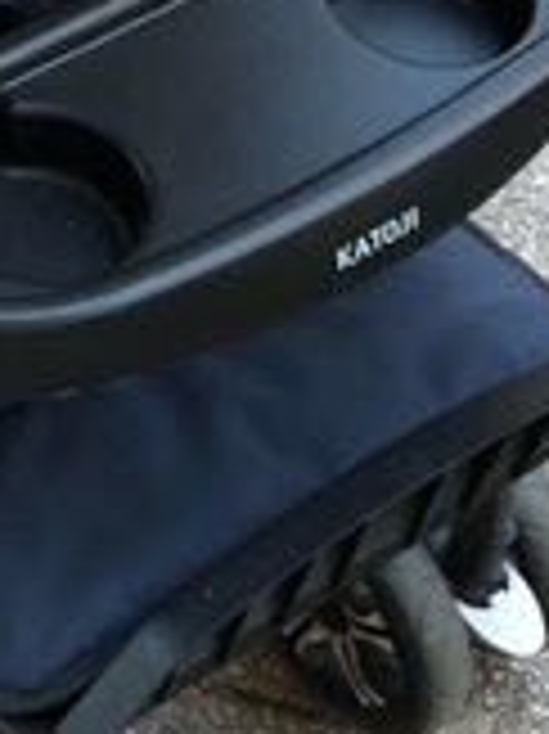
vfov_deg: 16.8
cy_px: -248
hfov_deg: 12.7
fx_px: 2329
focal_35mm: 110
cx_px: -292
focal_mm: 3.99
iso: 100
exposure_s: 1/13
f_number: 1.8
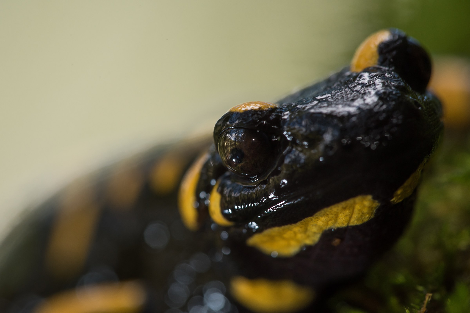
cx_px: 235
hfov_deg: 13.7
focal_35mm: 150
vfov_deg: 9.2
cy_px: 156
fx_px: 1959
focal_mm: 150
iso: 400
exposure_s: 1/40
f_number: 11
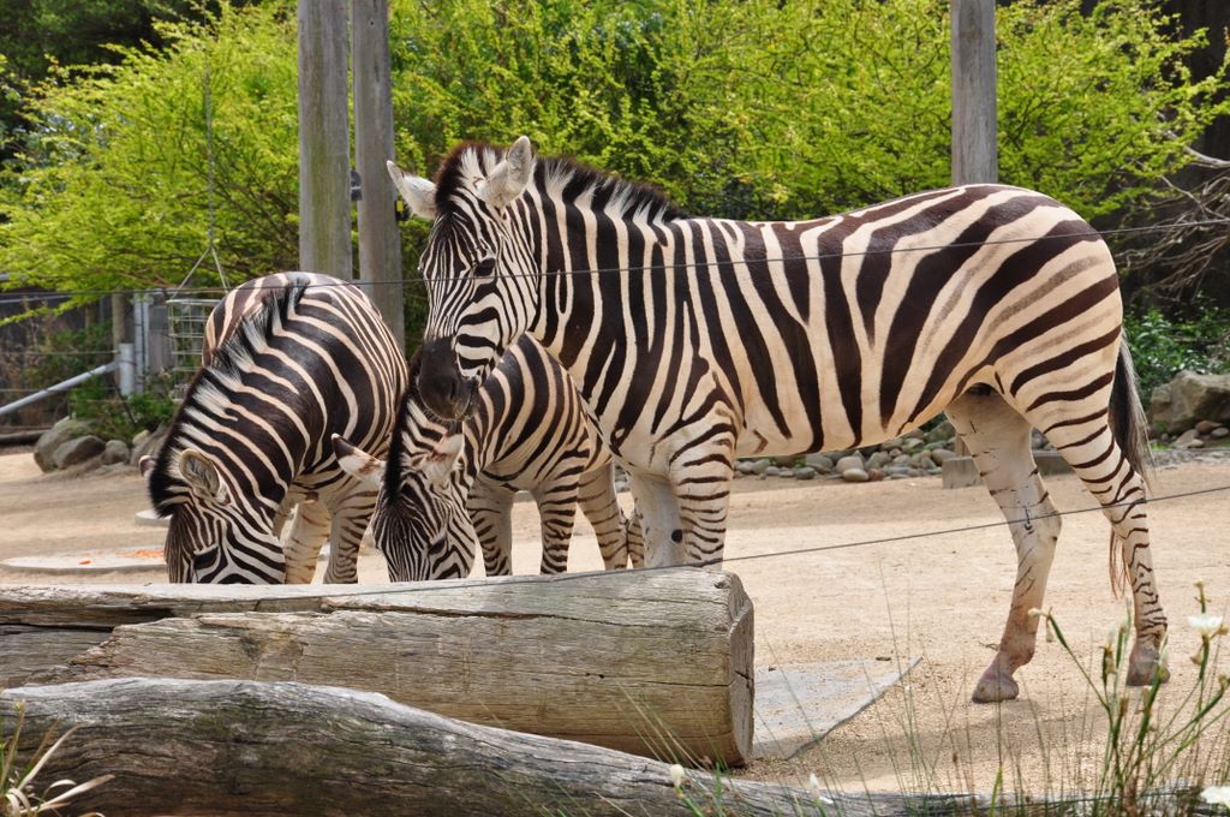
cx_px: 615
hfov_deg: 18.2
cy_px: 408
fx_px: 3839
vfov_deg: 12.1
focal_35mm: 112
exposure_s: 1/200
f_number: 10
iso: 200
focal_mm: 75
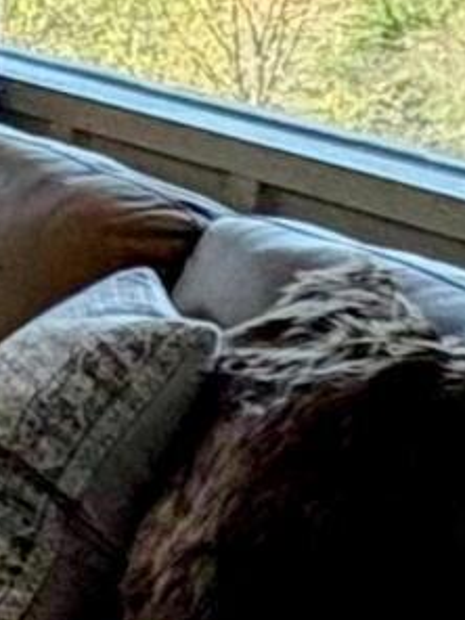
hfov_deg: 7.4
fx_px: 2543
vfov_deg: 13.3
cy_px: -243
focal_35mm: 142
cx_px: -1399
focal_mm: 2.22
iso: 64
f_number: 2.2
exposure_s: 1/522
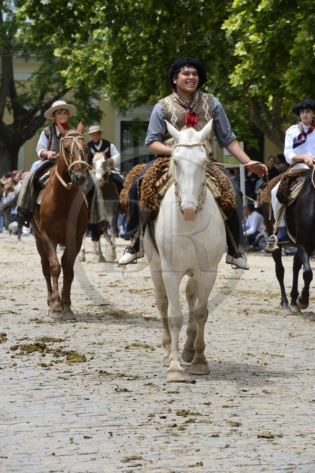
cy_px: 236
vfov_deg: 10.3
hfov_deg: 6.9
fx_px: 2628
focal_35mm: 200
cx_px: 158
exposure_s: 1/250
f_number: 13
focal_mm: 200
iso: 400
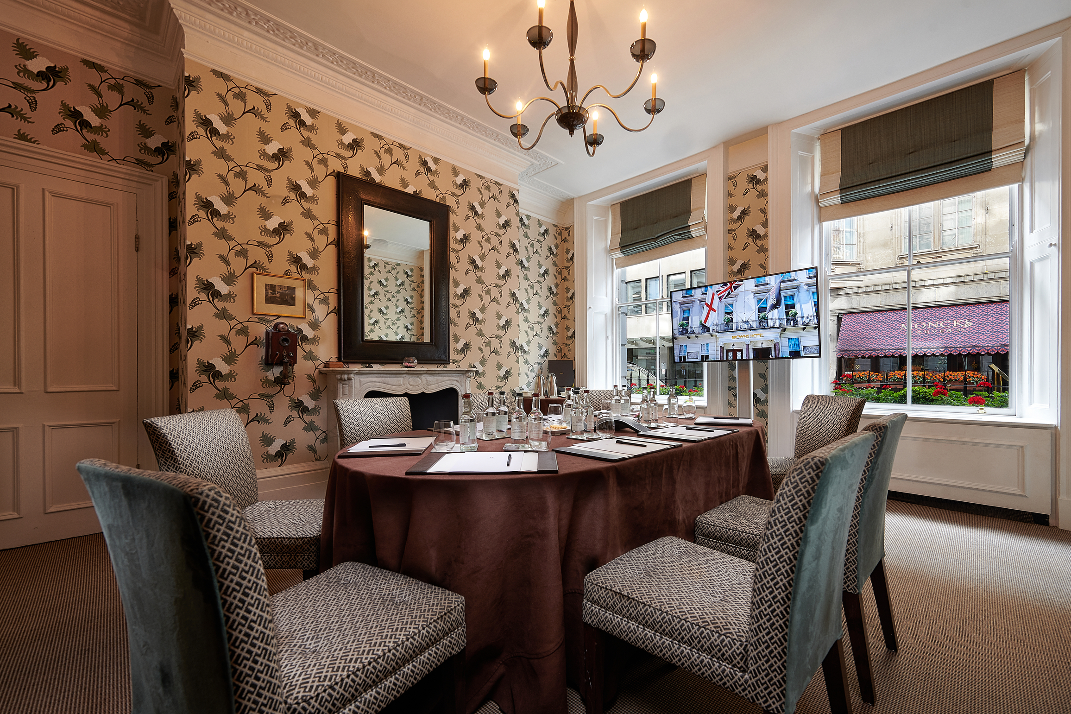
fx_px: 416
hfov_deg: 104.3
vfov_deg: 81.2
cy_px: 357
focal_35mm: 14
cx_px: 536
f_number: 9
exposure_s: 1/3
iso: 100
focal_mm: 14
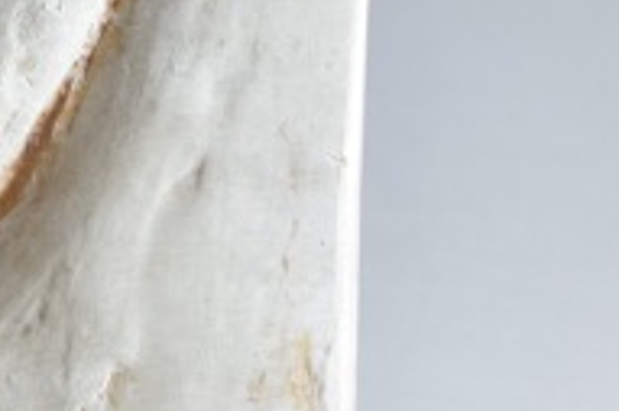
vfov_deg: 5.0
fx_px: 4753
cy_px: 341
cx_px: -172
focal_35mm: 277
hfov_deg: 7.4
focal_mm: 55
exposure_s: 1/125
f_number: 5.6
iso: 800
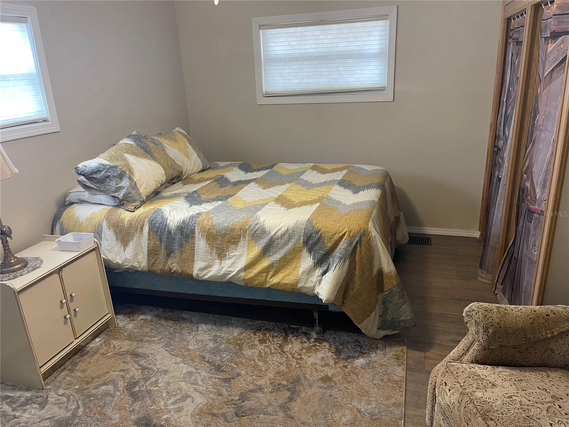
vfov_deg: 54.9
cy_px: 214
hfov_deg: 69.4
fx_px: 411
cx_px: 284
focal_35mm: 25
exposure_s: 1/60
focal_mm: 5.1
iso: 400
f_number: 1.6
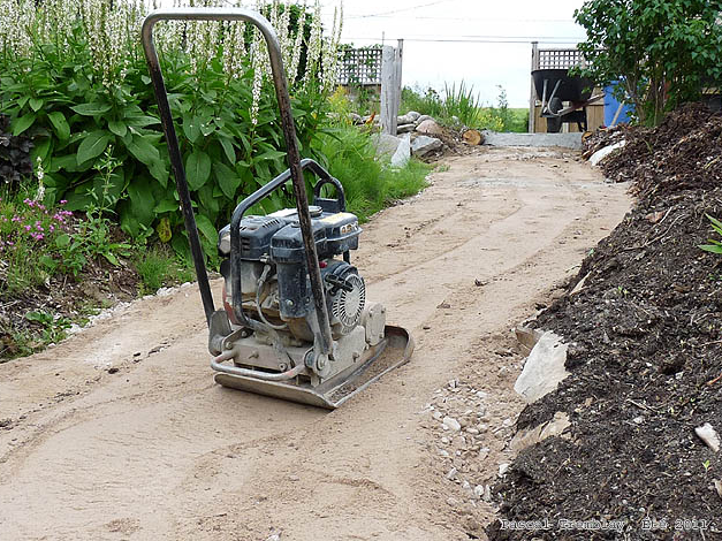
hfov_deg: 38.9
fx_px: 1022
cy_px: 274
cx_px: 360
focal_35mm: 49
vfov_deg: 29.7
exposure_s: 1/200
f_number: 4.5
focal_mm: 4.8
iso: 100
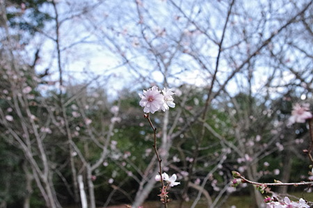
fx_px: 313
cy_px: 104
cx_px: 156
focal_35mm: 36
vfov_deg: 36.8
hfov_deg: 53.2
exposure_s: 1/3200
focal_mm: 24.38
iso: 6400
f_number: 7.1
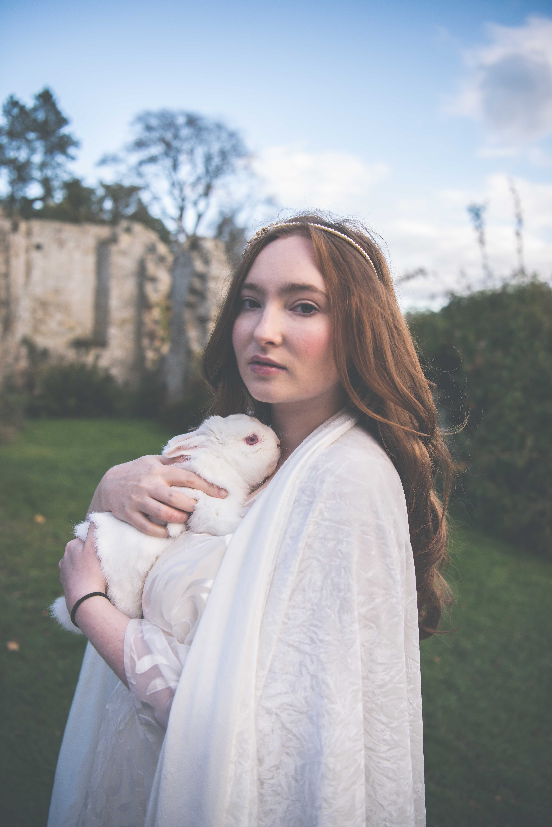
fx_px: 689
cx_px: 276
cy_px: 414
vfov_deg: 61.9
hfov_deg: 43.6
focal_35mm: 30
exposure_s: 1/1250
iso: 500
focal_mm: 30
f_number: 2.8
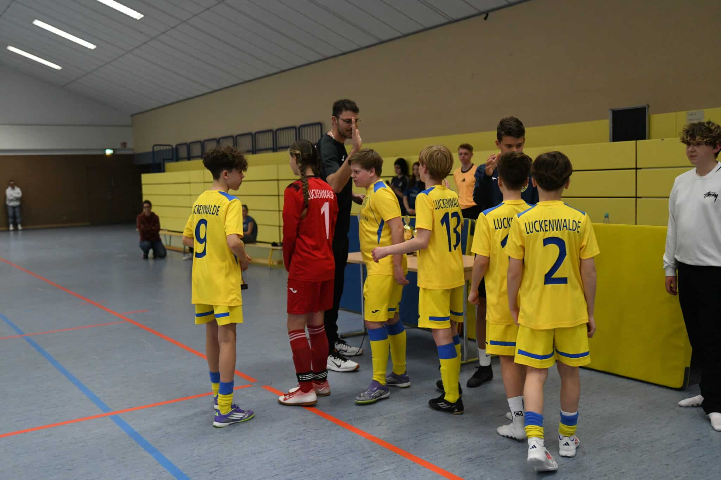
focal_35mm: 38
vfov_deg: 35.0
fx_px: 761
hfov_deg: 50.7
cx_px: 360
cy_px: 240
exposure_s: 1/800
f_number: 2.8
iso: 5000
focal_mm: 38
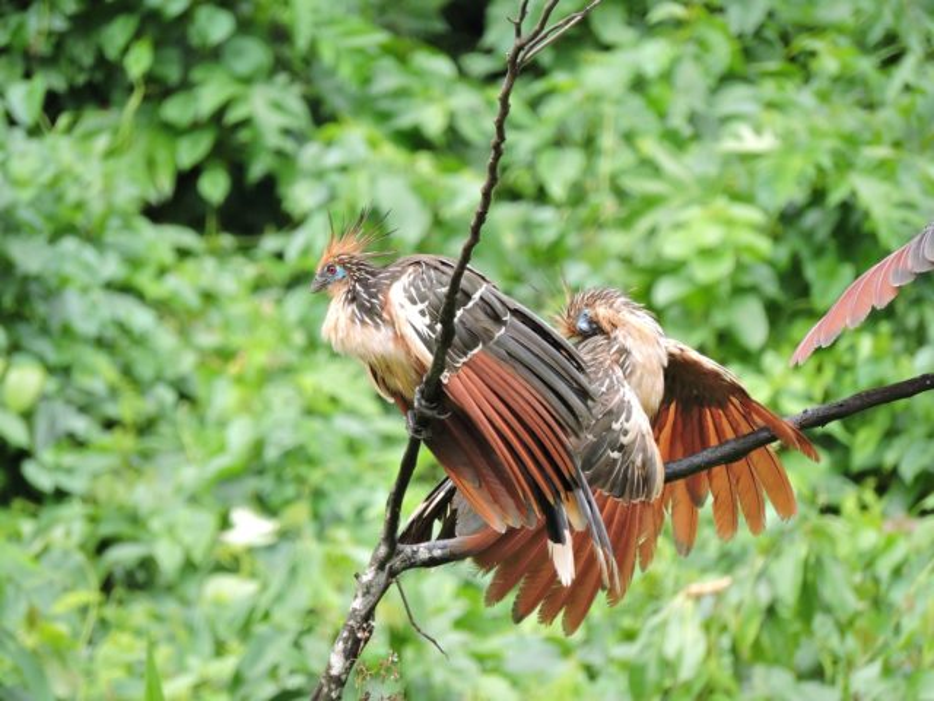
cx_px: 467
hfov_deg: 2.2
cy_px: 350
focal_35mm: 900
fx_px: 24284
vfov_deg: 1.7
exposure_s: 1/200
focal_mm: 161.2
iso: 400
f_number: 5.6
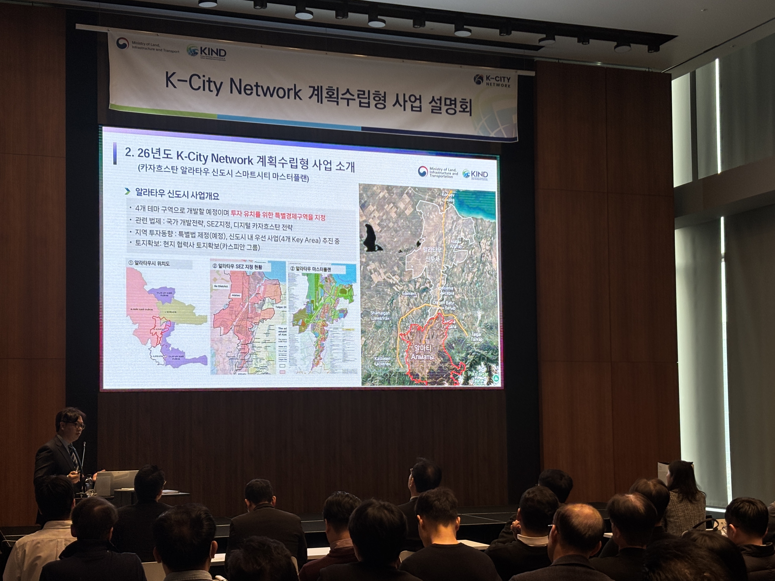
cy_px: 290
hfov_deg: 36.8
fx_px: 1164
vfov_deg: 28.0
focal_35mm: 52
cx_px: 388
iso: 64
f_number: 1.6
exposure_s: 1/120
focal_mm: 5.96
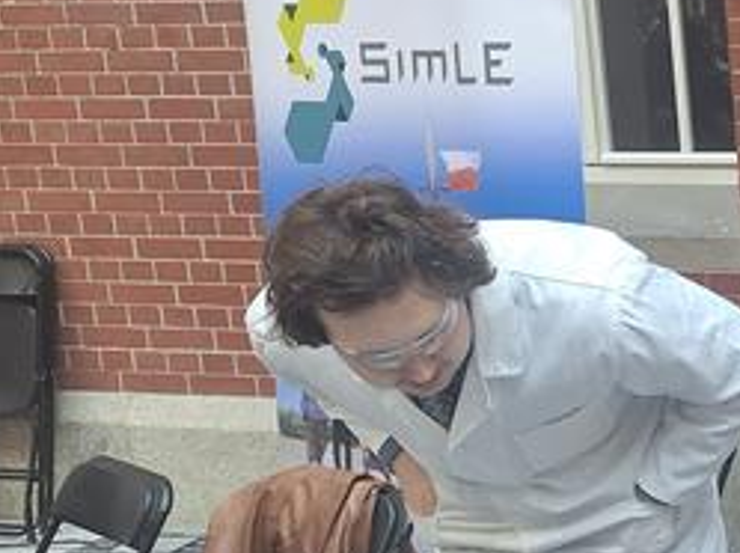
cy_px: 369
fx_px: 1580
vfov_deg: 19.8
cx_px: 1132
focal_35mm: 74
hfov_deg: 21.7
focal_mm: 5.54
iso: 50
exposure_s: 1/60
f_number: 1.8
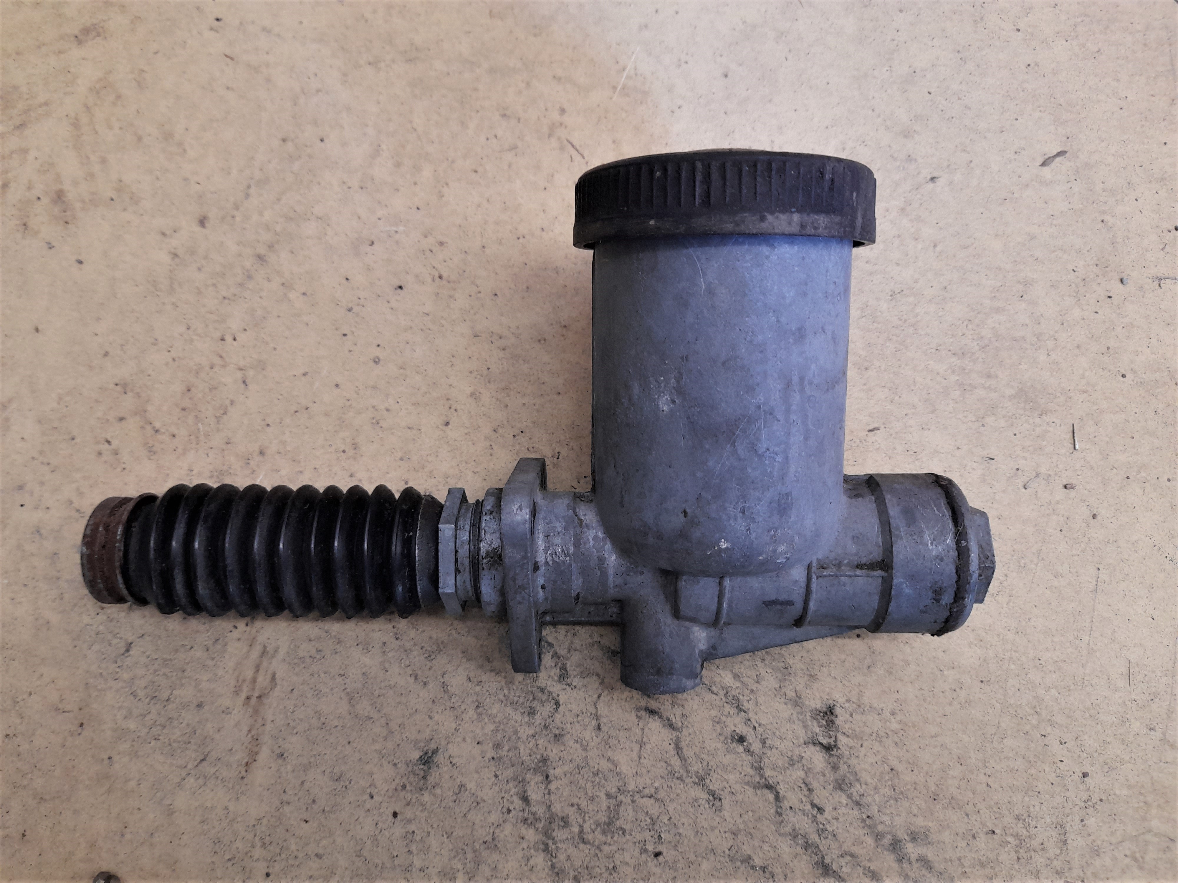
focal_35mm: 25
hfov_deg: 69.4
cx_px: 589
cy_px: 442
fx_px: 851
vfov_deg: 54.9
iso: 250
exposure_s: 1/50
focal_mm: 4.6
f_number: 2
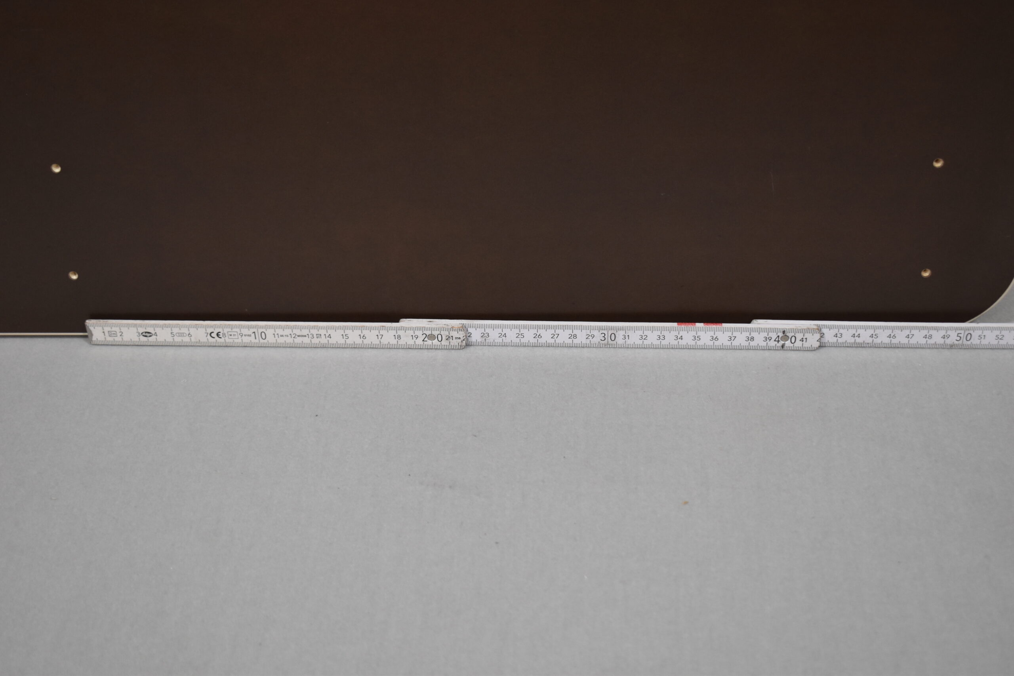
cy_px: 338
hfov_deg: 35.1
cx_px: 507
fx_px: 1605
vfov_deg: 23.8
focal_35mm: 57
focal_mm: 38
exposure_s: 1/200
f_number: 4.8
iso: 800
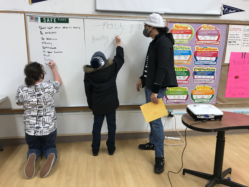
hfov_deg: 63.4
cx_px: 124
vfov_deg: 49.7
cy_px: 94
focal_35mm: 28
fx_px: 201
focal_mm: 3.99
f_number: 1.8
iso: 20
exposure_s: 1/30
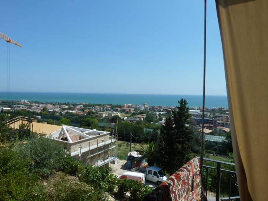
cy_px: 100
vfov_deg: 54.9
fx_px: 194
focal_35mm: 25
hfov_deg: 69.4
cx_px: 134
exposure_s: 1/400
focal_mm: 4.1
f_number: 5.6
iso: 80
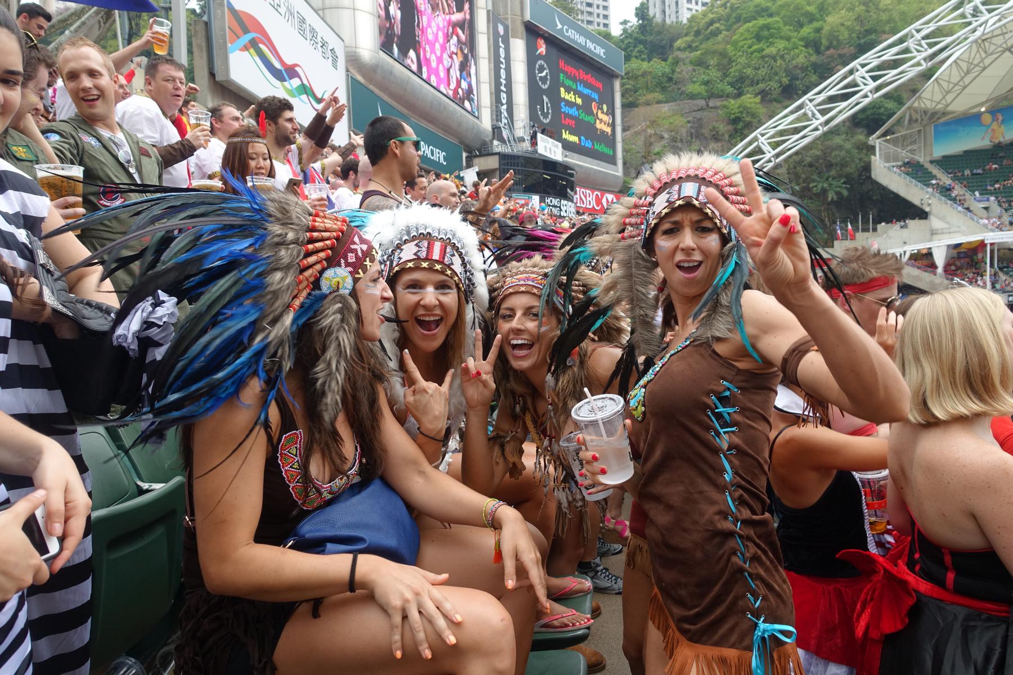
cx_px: 506
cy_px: 338
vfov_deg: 53.1
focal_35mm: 24
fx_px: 675
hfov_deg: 73.7
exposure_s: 1/200
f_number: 4
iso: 320
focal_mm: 8.8
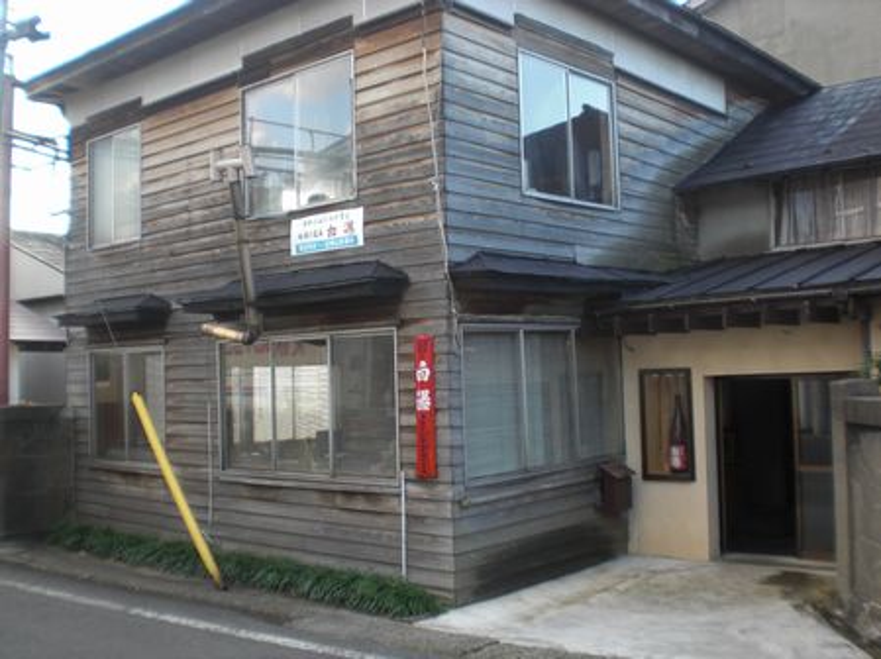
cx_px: 440
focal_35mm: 38
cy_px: 330
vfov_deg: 37.7
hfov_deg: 49.0
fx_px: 966
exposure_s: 1/125
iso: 100
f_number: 3.1
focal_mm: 6.3
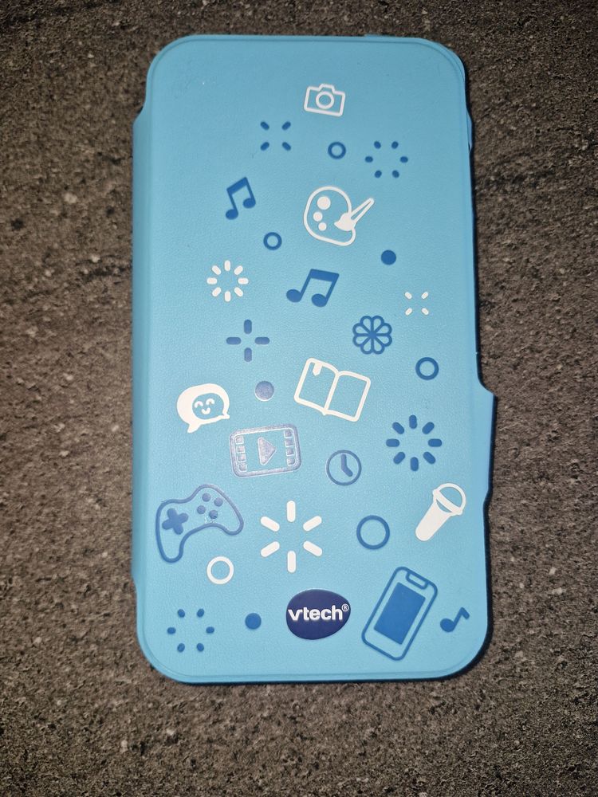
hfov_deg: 58.9
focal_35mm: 23
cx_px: 299
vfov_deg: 73.9
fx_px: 530
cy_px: 398
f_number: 1.8
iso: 80
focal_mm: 5.54
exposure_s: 1/100
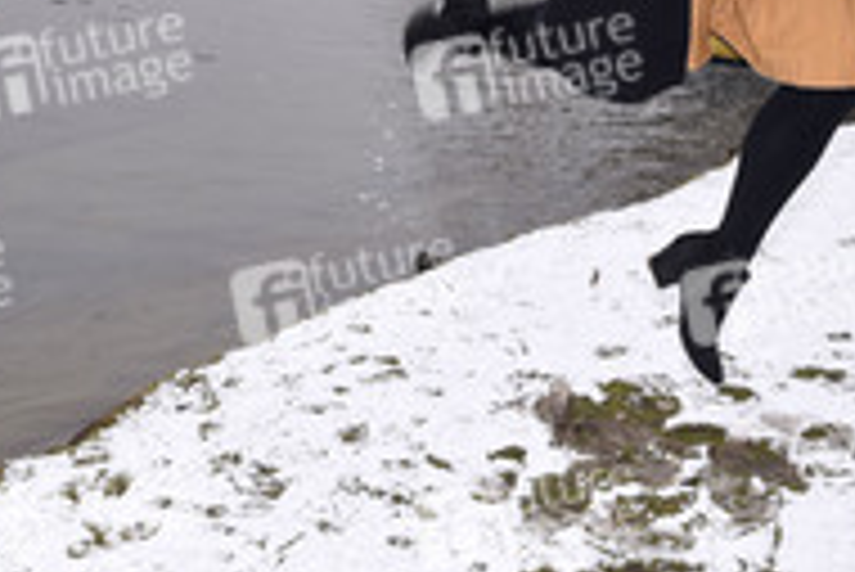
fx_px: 1973
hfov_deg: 24.5
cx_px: 407
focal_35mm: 83
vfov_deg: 16.0
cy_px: -45
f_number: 10
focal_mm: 35
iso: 800
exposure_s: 1/160
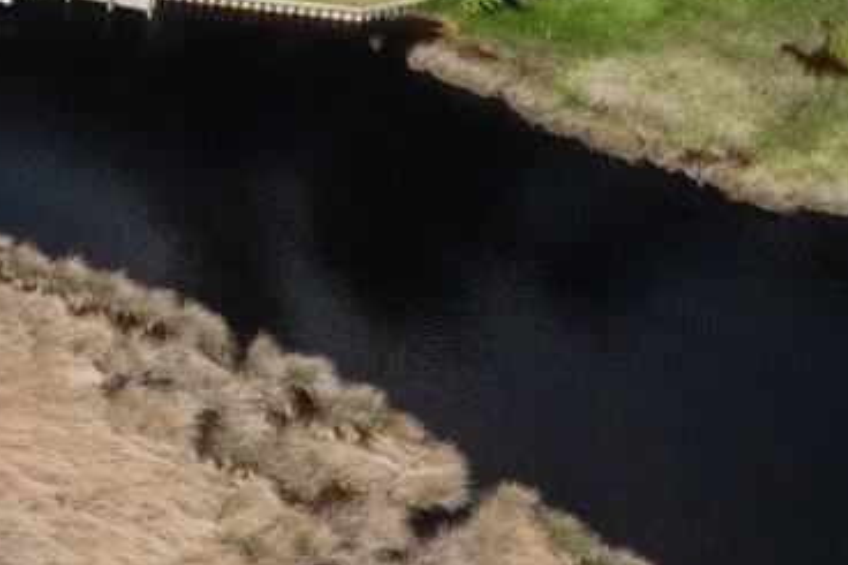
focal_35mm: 156
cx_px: -1106
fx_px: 3673
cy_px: -952
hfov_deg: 11.3
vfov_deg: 7.9
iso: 100
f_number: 4.5
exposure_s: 1/120
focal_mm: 10.26
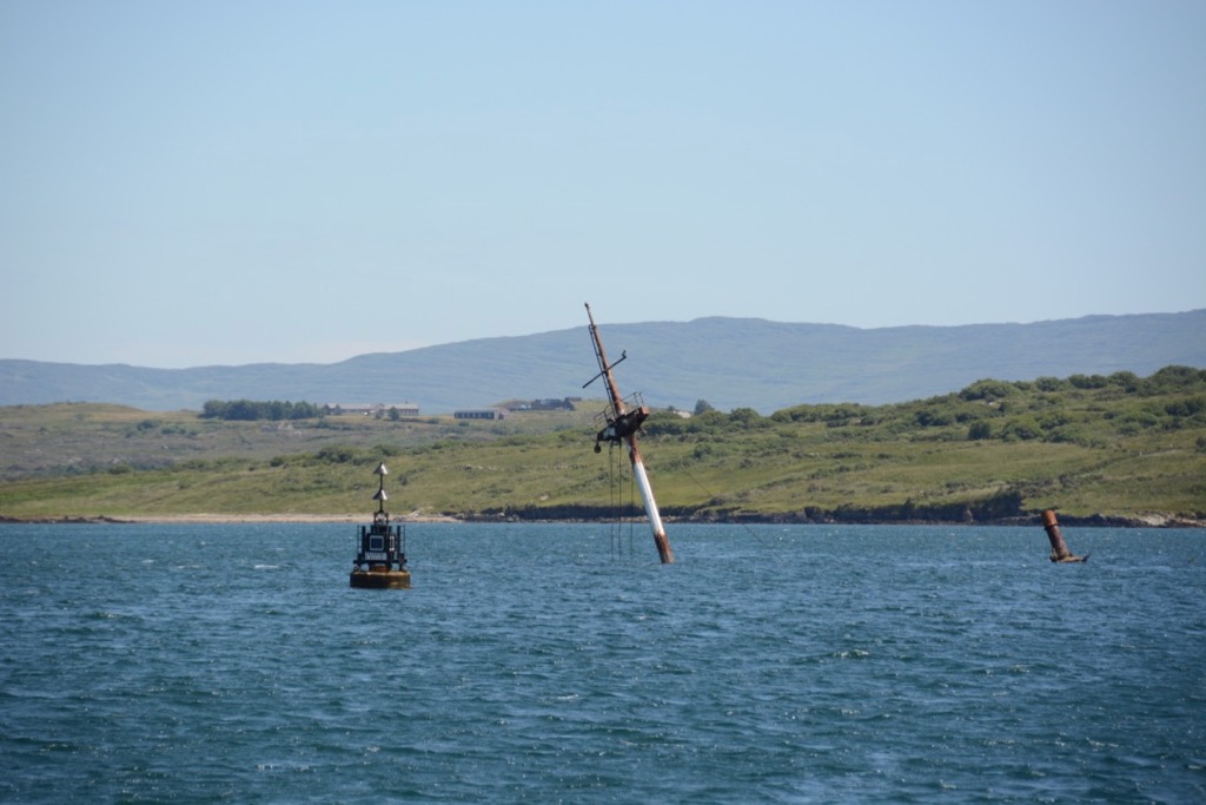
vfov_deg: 5.4
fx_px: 8543
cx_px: 603
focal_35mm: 255
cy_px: 402
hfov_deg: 8.1
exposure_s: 1/1600
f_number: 5.6
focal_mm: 170
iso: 400
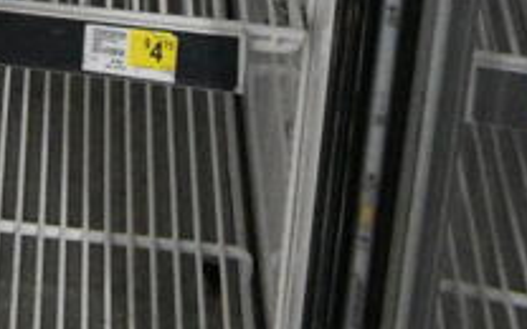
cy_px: -717
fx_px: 1738
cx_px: -215
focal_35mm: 121
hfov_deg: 16.1
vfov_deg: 8.6
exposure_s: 1/200
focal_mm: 18
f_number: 7.1
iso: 6400
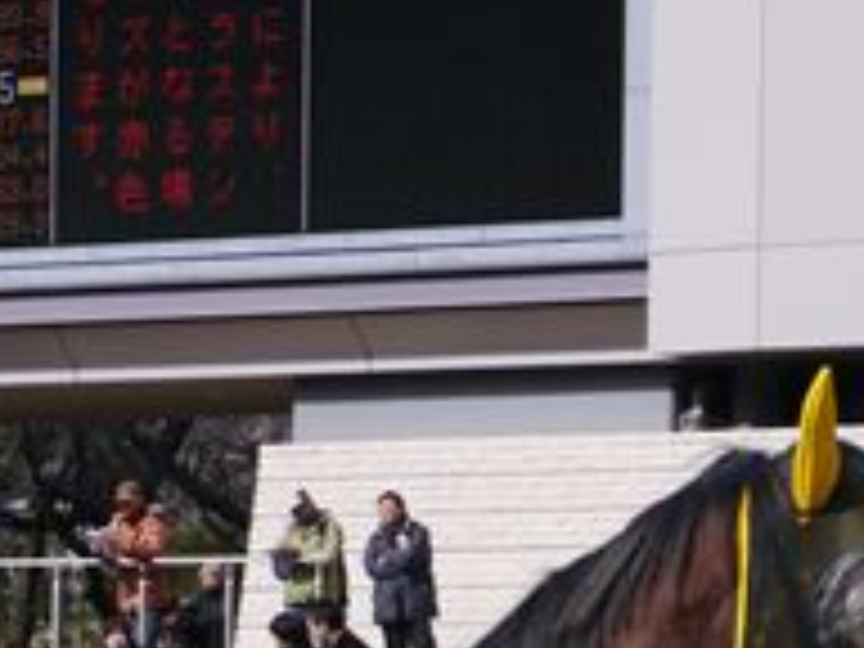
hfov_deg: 8.2
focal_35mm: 240
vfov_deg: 6.1
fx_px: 5990
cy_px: 1022
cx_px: 378
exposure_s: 1/640
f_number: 5.6
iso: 160
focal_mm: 36
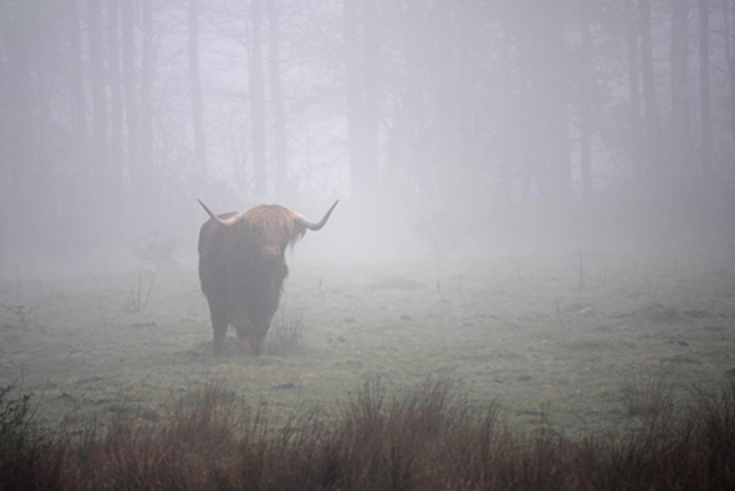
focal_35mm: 600
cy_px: 246
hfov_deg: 3.4
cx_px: 368
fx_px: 12253
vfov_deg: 2.3
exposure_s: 1/1600
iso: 200
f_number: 4
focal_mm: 220
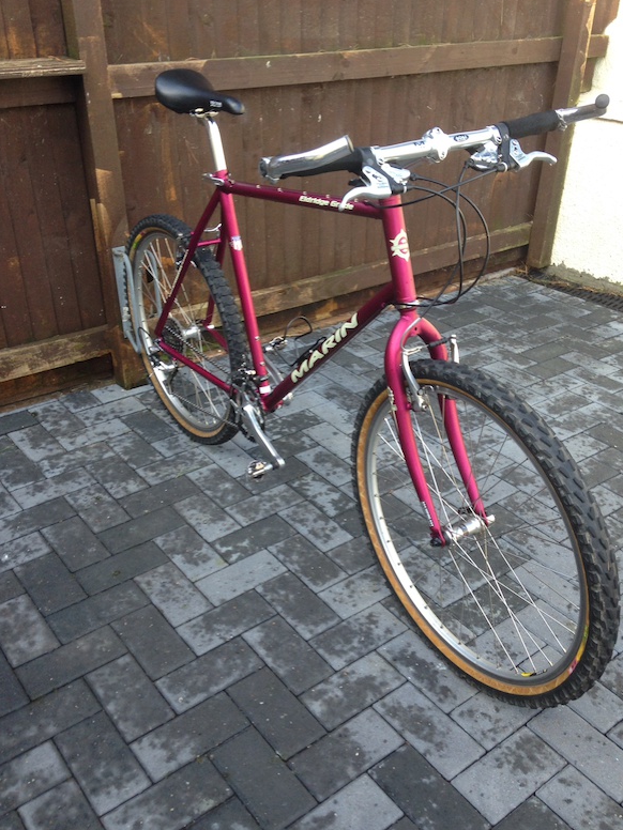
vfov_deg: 54.0
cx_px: 319
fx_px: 816
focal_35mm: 34
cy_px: 420
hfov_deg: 41.8
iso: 64
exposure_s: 1/120
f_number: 2.4
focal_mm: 4.12
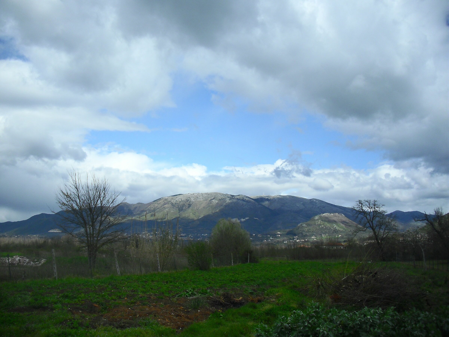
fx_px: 493
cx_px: 224
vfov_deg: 37.7
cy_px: 168
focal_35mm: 38
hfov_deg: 49.0
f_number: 8
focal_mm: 6.2
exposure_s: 1/320
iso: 100
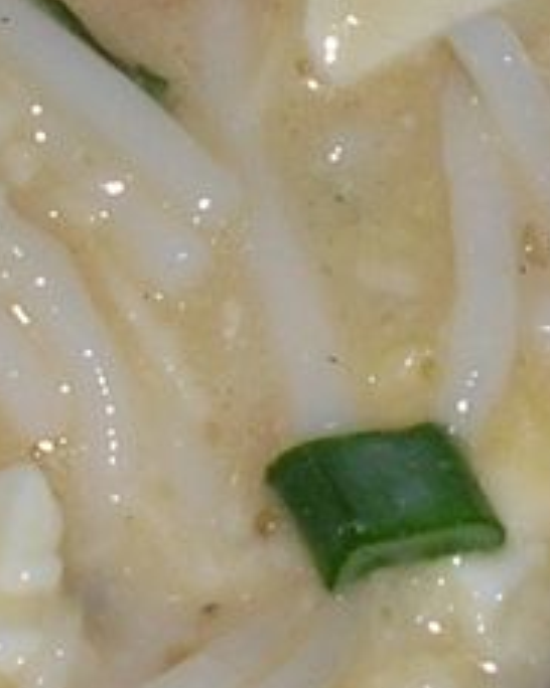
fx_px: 4360
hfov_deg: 7.2
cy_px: 299
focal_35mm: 214
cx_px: 583
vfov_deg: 9.0
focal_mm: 5.8
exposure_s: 1/60.1
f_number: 5.6
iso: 50
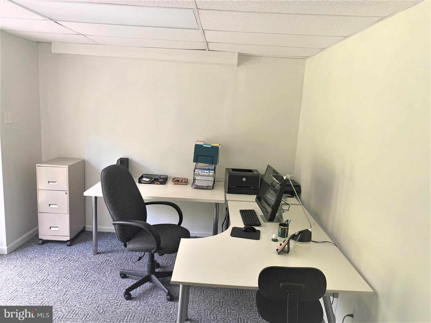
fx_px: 324
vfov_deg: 53.1
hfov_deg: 67.3
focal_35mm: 26
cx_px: 216
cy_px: 162
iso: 100
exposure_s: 1/66
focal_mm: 4.25
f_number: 1.8
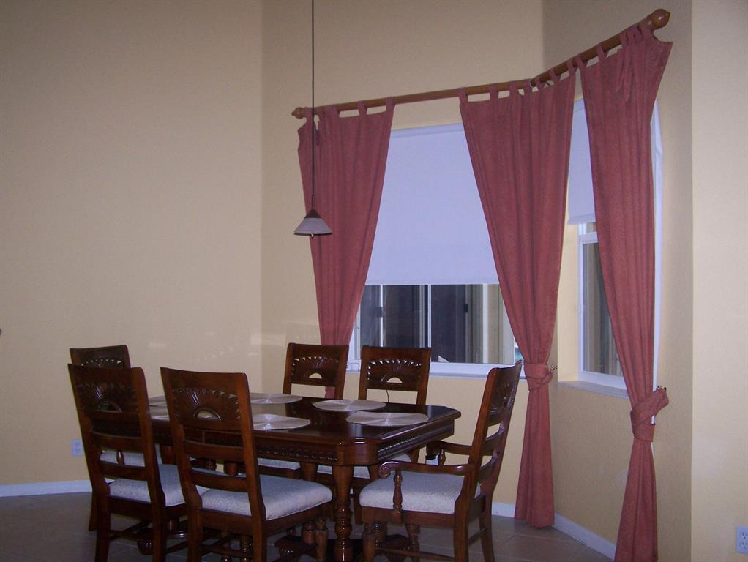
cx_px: 374
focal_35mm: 38
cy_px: 281
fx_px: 822
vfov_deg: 37.8
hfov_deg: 48.9
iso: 160
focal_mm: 6.3
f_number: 2.8
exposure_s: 1/60
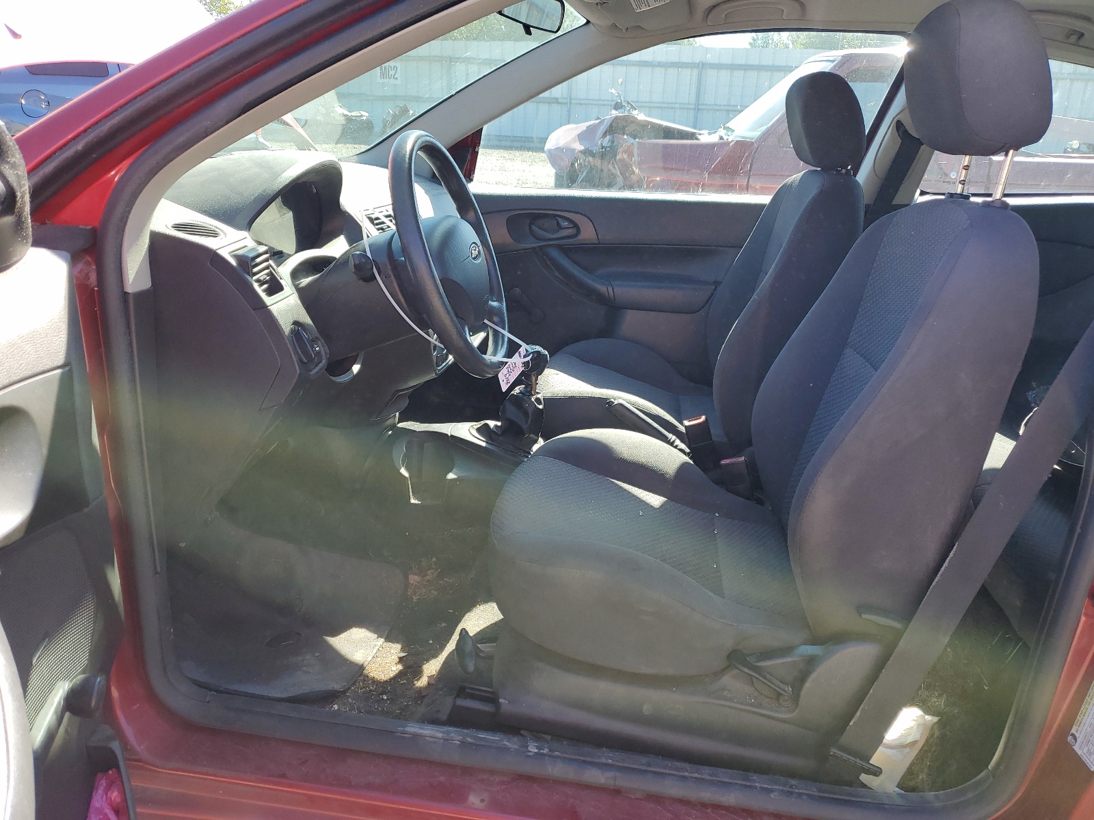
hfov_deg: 67.3
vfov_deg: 53.1
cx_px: 547
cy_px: 410
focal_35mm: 26
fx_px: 822
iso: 50
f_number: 1.5
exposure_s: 1/417
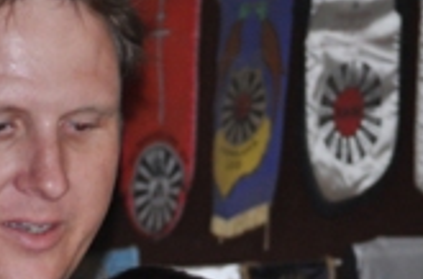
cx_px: 159
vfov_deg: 3.2
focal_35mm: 420
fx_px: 4921
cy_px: 465
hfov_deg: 4.9
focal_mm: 72
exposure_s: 1/60
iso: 800
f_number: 4.2
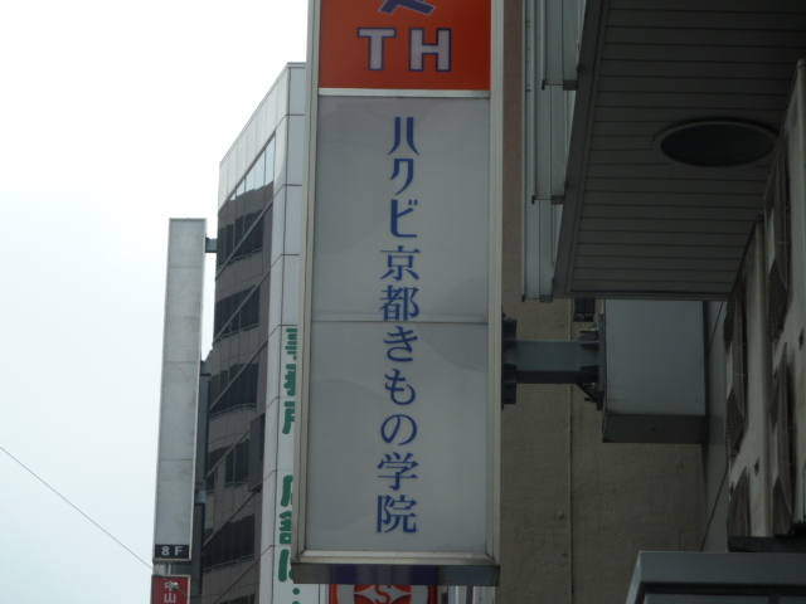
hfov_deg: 14.4
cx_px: 403
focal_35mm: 137
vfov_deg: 10.8
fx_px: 3190
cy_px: 302
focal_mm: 22.5
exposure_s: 1/250
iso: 80
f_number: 4.5
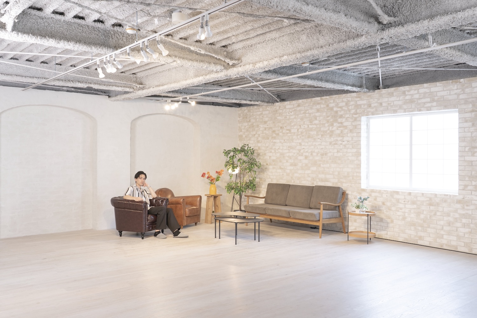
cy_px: 159
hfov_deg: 58.7
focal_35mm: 32
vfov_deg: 41.1
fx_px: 424
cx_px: 238
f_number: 11
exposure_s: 1/5
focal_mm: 32
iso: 200
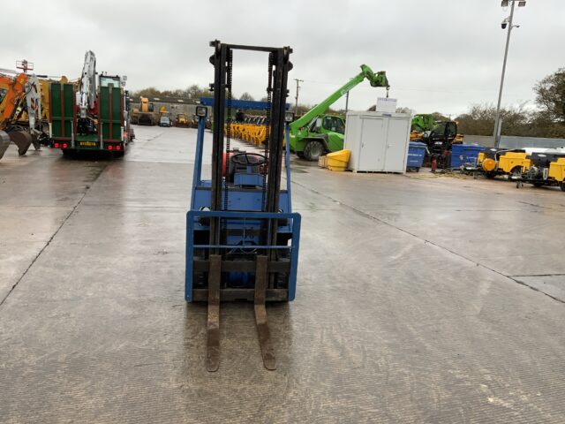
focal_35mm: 29
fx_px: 473
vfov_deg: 48.2
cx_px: 282
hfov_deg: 61.7
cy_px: 212
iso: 16
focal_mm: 3
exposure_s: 1/154
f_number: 1.8
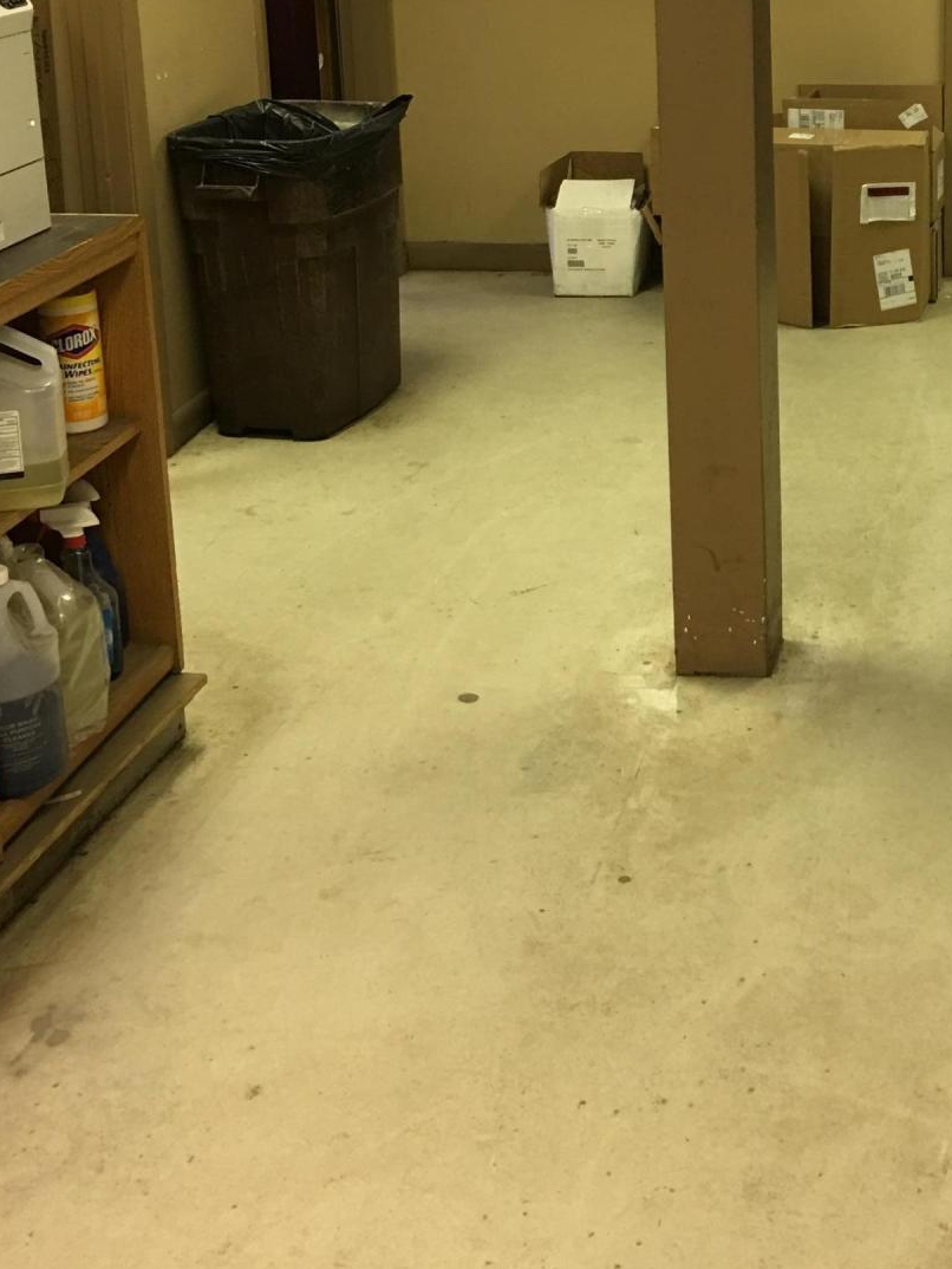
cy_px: 227
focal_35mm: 54
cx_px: 860
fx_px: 1979
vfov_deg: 34.3
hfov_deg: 26.1
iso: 50
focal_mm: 4.15
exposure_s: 1/15
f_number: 2.2
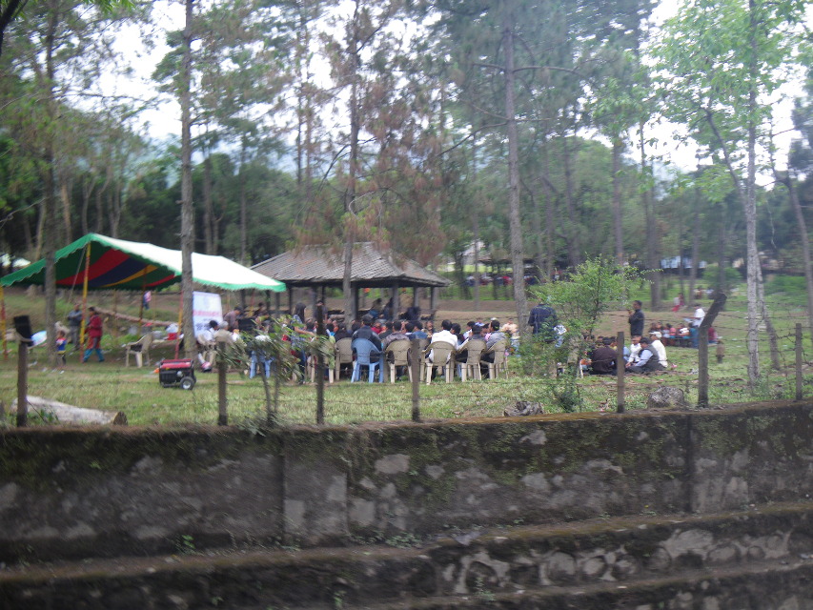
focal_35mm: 28
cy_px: 305
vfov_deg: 49.8
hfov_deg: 63.4
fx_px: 658
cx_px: 406
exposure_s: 1/80
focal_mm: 5
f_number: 3.5
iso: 50
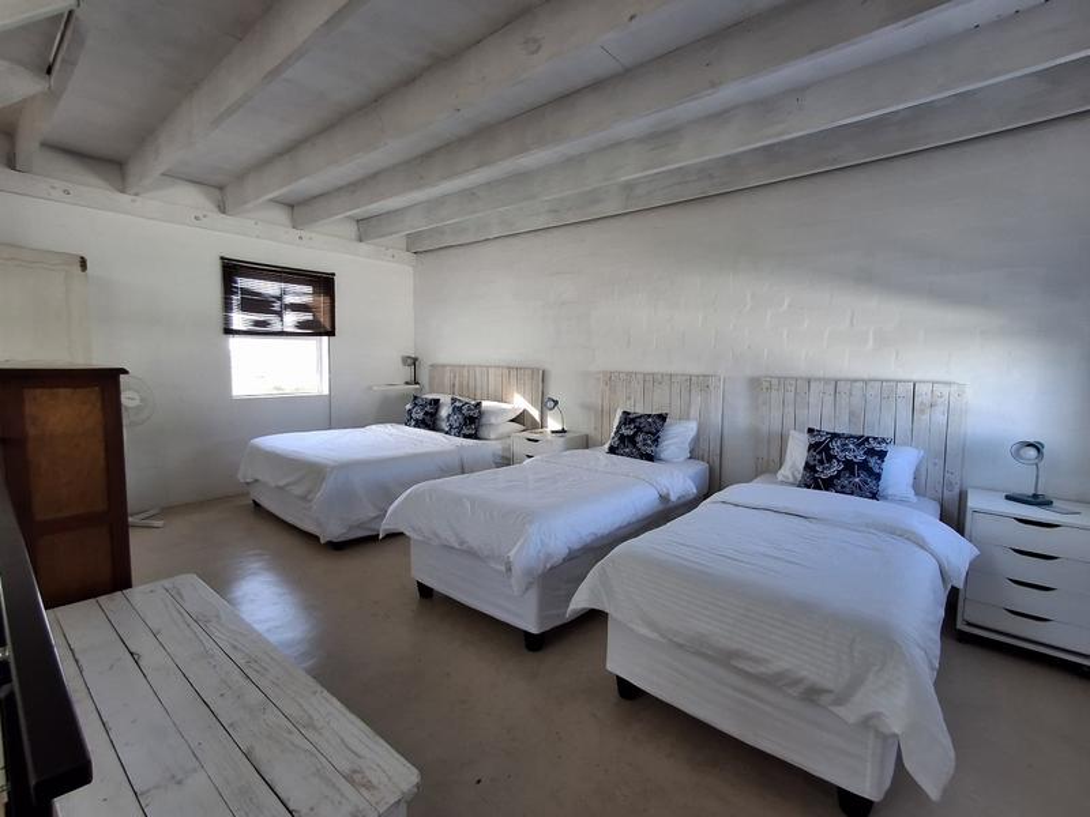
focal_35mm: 16
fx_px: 504
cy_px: 408
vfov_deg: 78.1
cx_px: 545
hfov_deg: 94.5
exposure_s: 1/60
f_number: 2.2
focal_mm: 1.64
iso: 40
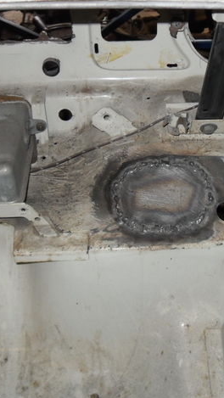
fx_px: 549
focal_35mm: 52
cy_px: 197
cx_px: 171
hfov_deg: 22.8
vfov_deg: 39.9
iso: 200
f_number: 2.8
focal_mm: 6.2
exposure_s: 1/45
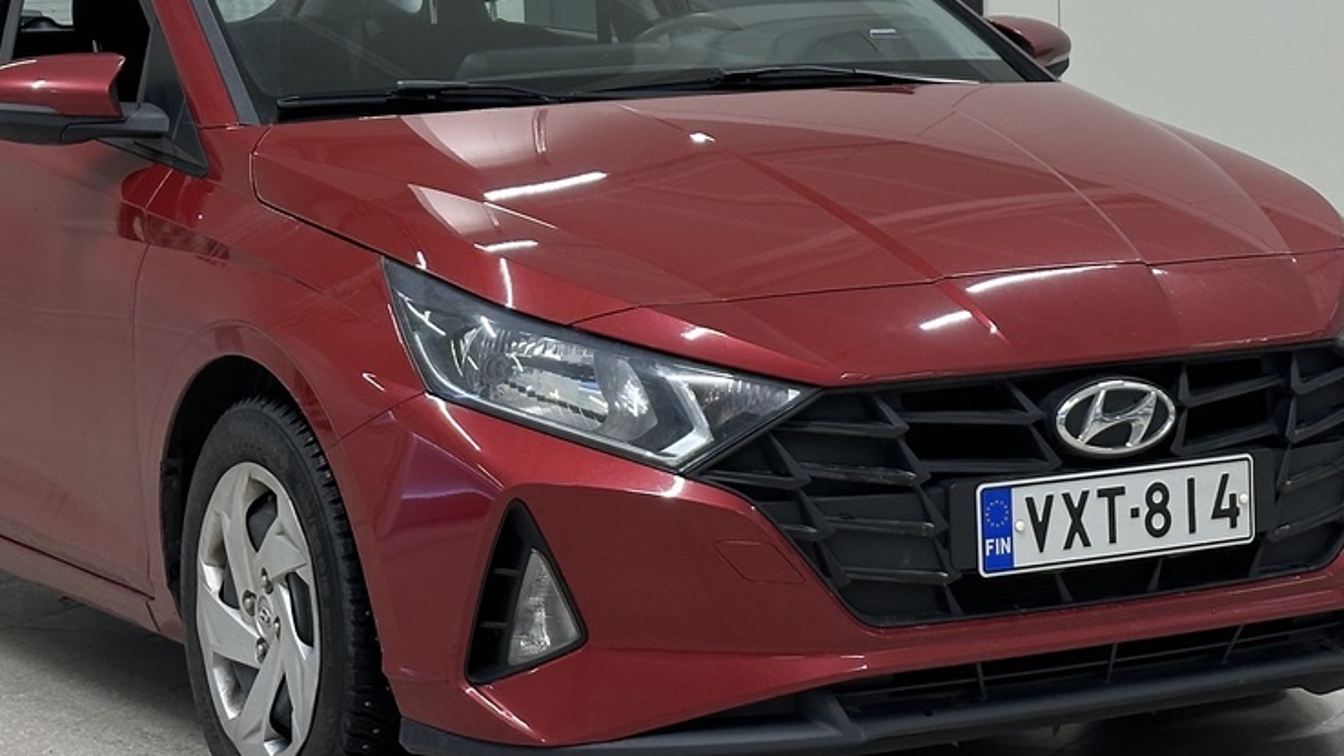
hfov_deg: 20.9
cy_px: 146
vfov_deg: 11.8
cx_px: 614
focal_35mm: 102
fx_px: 3635
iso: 100
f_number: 1.78
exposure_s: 1/89
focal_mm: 6.86
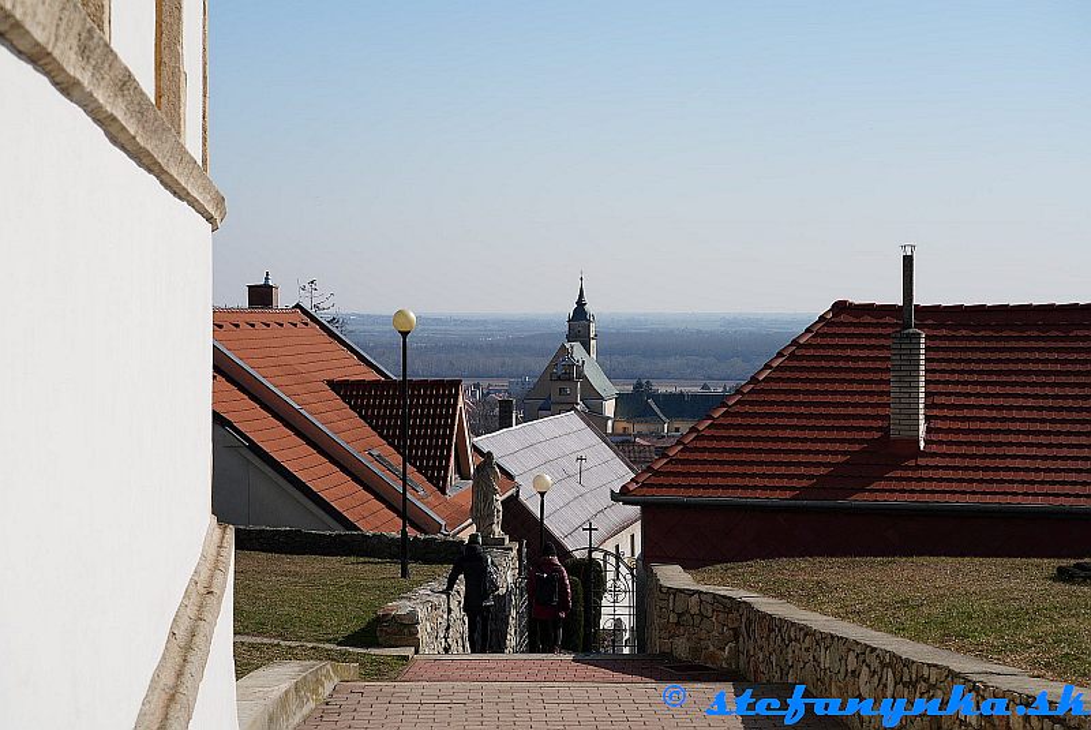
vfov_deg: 21.6
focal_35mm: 63
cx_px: 546
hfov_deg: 31.9
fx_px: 1911
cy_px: 365
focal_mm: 63
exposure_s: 1/200
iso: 100
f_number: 8
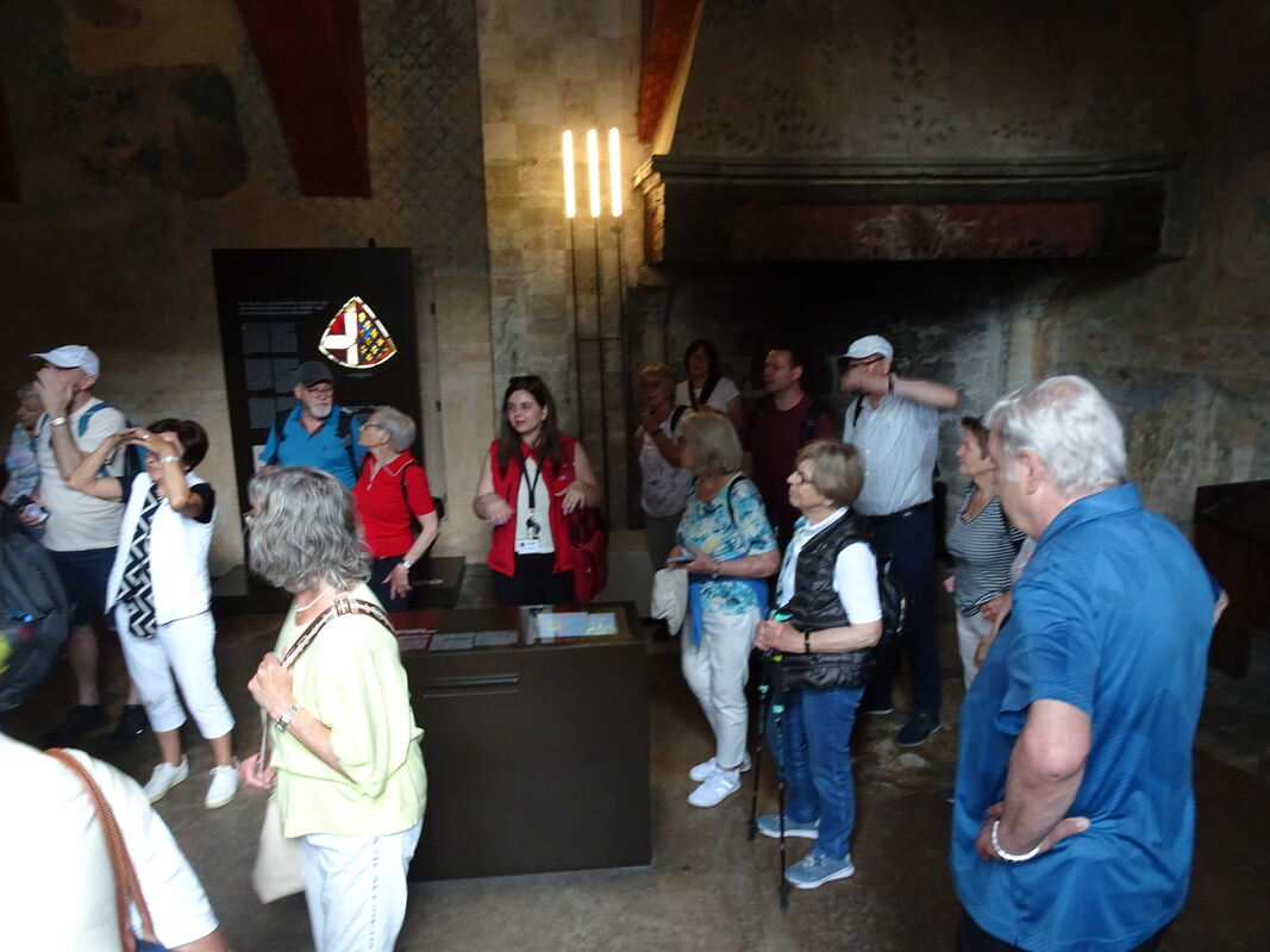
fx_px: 880
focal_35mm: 24
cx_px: 635
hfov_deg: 71.6
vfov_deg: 56.8
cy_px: 476
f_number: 3.5
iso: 320
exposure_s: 1/30
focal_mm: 4.1
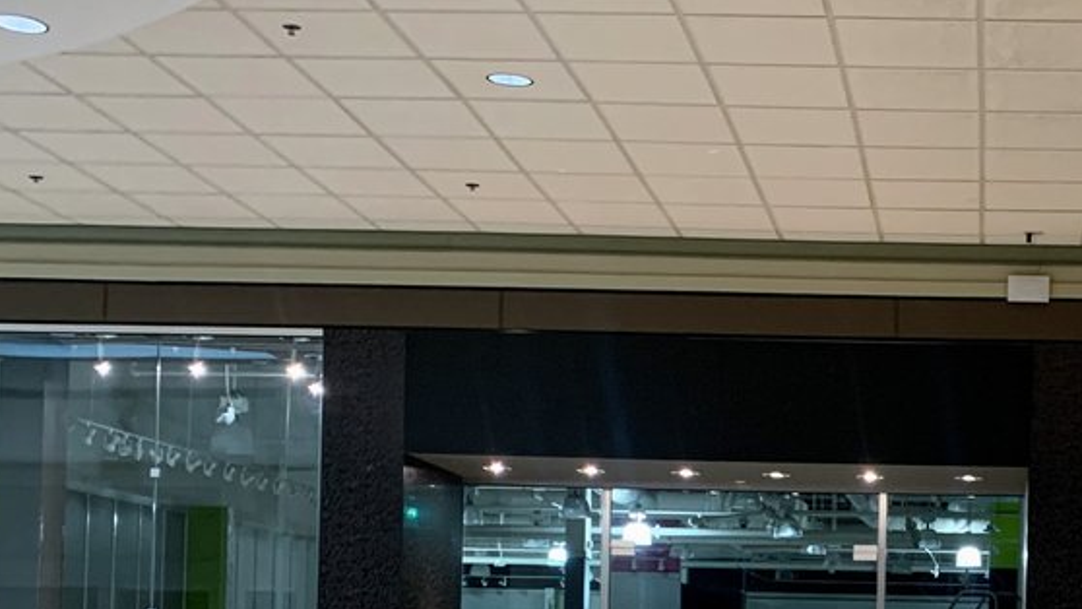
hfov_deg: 30.3
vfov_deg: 17.7
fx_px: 1894
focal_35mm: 66
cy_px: 664
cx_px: 997
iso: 200
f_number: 1.8
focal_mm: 4.25
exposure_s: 1/60
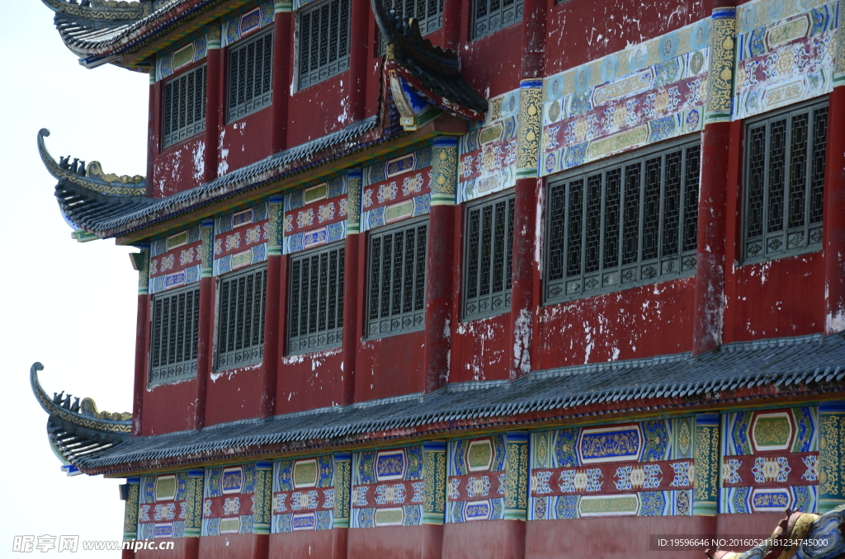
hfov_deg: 14.4
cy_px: 280
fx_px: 3338
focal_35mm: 142
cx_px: 422
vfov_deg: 9.6
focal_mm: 95
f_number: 8
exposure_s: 1/125
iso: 125
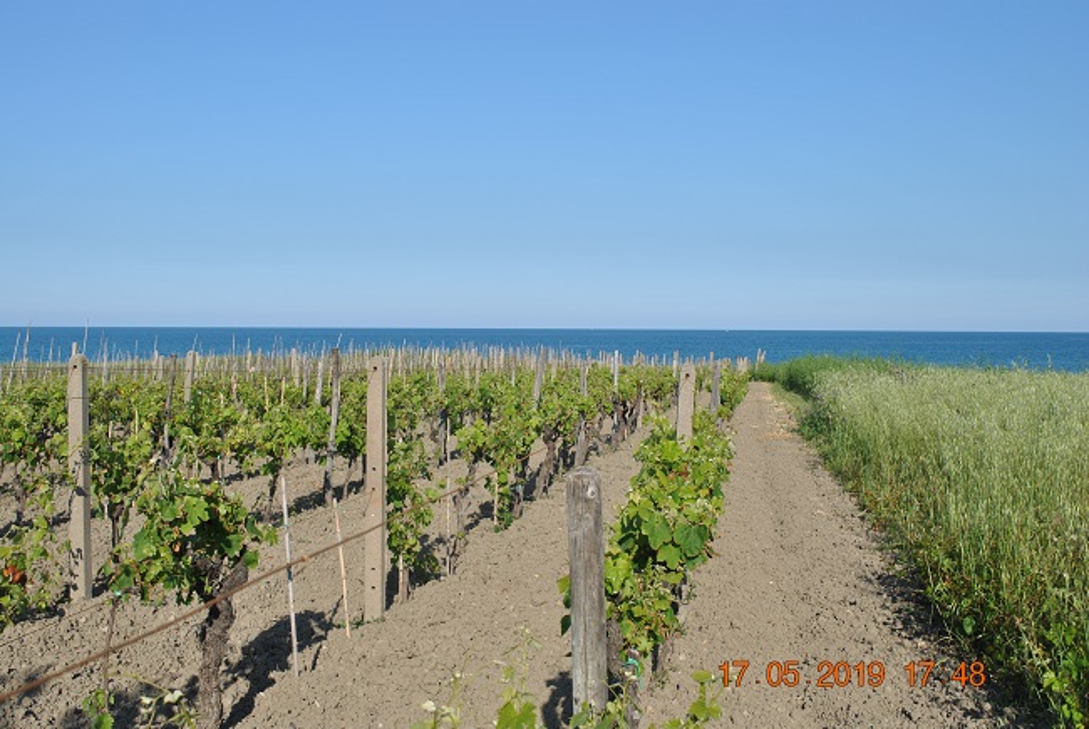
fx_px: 1272
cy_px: 364
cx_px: 544
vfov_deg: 32.0
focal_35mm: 42
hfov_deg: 46.4
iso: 100
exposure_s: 1/250
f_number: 8
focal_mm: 28
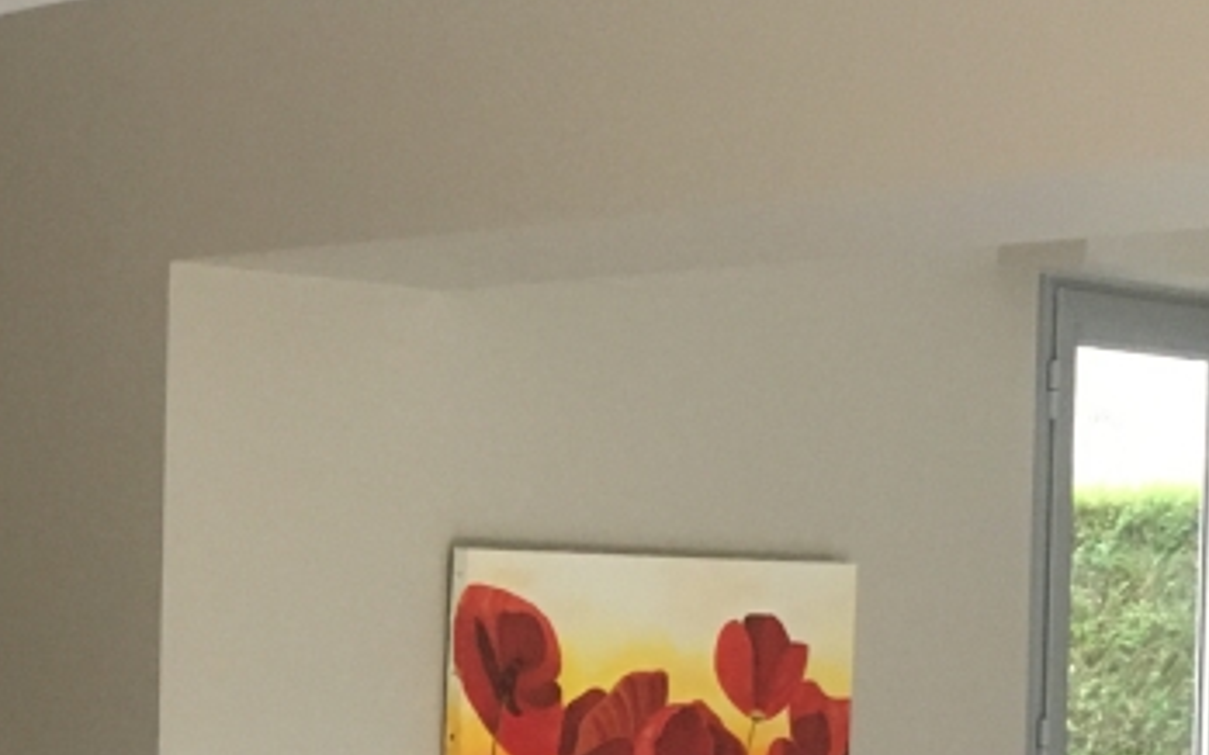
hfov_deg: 20.9
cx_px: -158
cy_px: 644
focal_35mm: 94
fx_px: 3097
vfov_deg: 13.8
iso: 200
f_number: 2.2
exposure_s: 1/20
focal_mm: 4.15
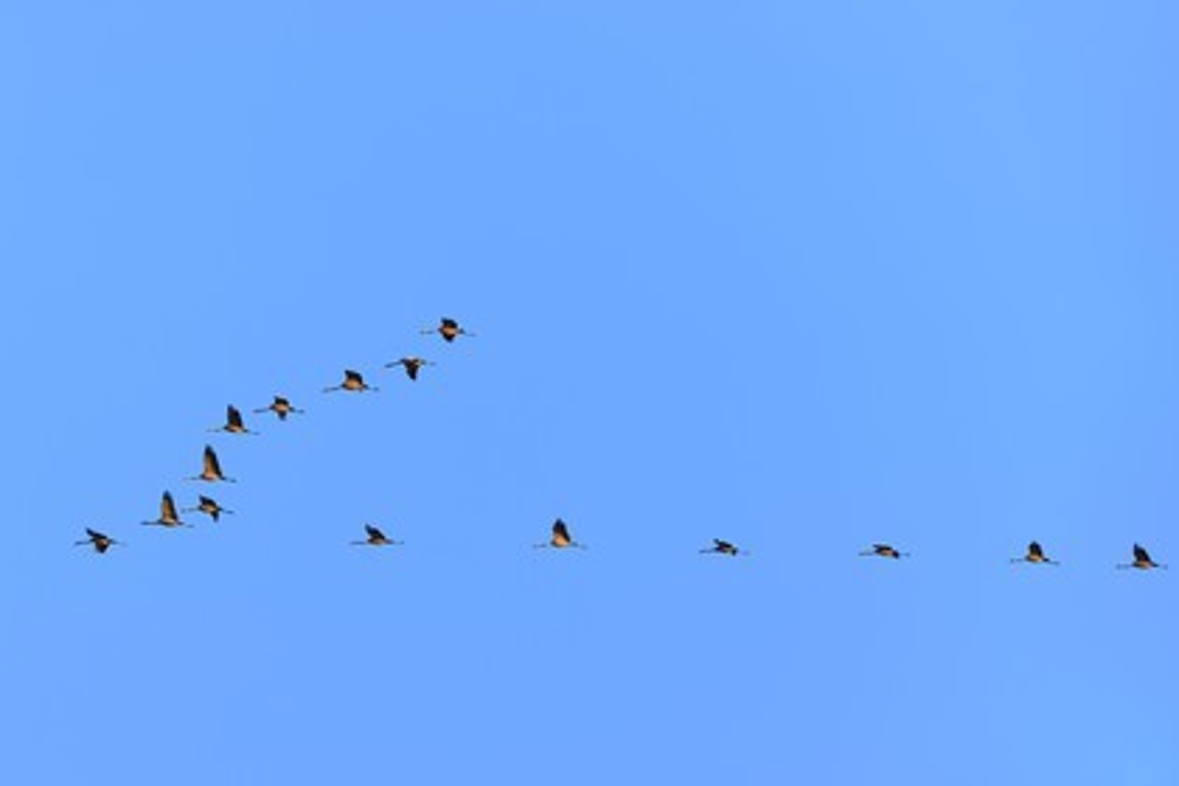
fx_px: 6549
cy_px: 393
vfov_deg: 6.9
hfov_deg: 10.3
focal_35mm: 200
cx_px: 590
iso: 800
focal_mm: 200
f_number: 8
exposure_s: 1/640
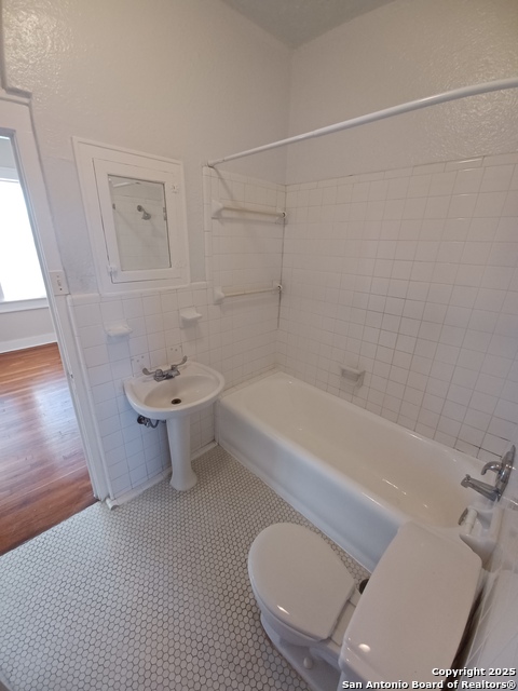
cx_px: 259
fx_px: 259
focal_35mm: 13
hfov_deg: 89.9
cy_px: 346
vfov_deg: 106.2
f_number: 2.2
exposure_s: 1/60
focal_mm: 1.42
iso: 125
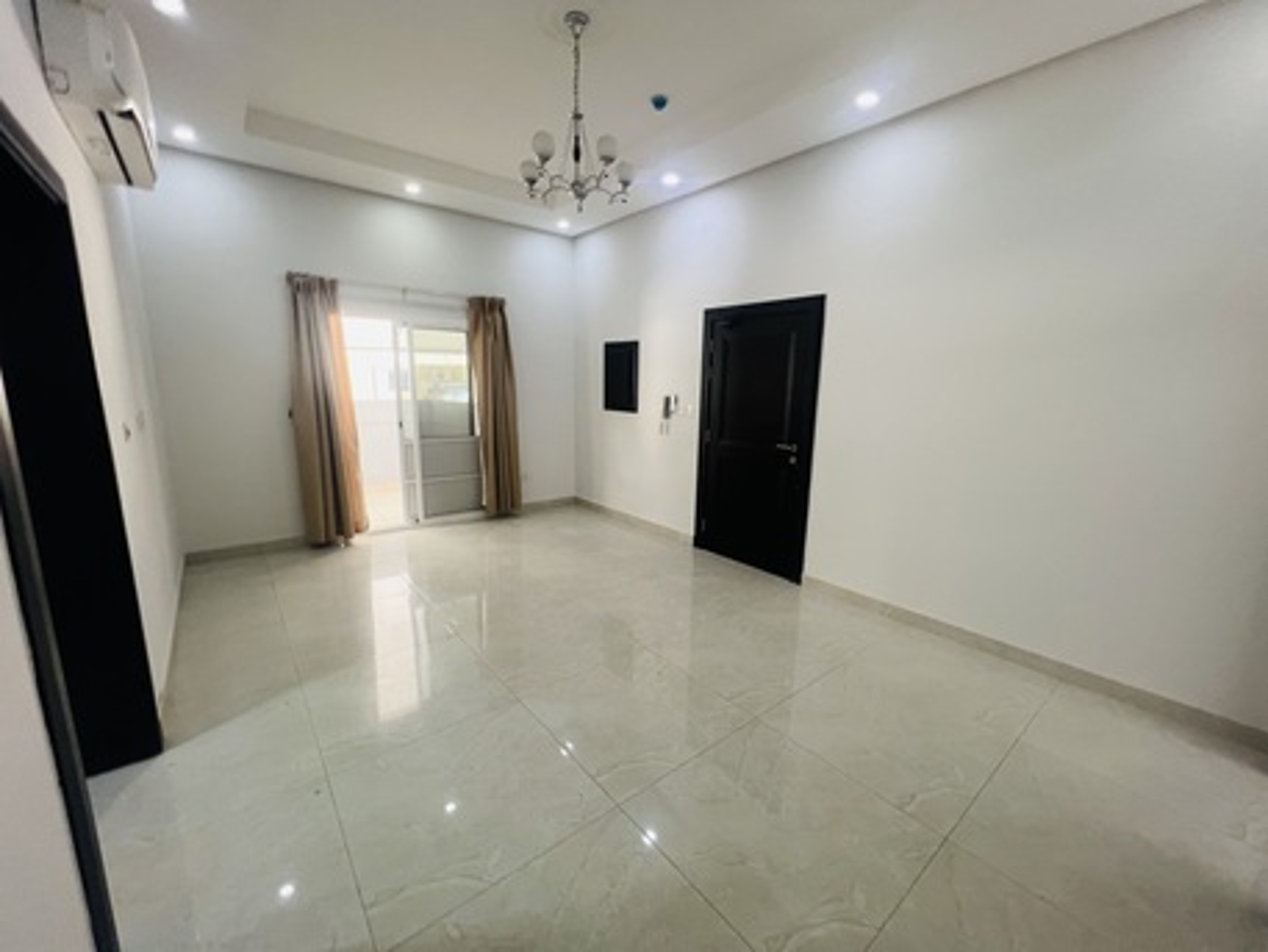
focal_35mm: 13
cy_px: 476
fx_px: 476
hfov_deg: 106.2
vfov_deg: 89.9
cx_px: 634
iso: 100
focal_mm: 1.57
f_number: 1.8
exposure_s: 1/25
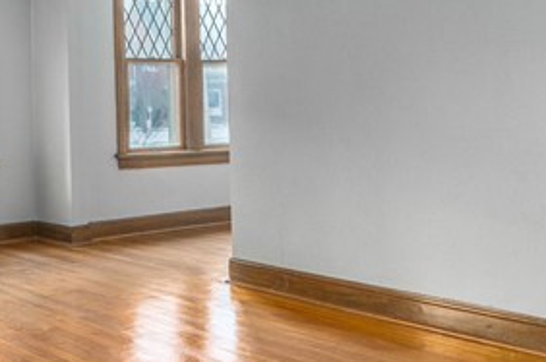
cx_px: 55
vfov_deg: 24.7
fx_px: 818
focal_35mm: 54
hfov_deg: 34.8
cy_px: 94
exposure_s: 1/60
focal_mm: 14
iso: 320
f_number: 8
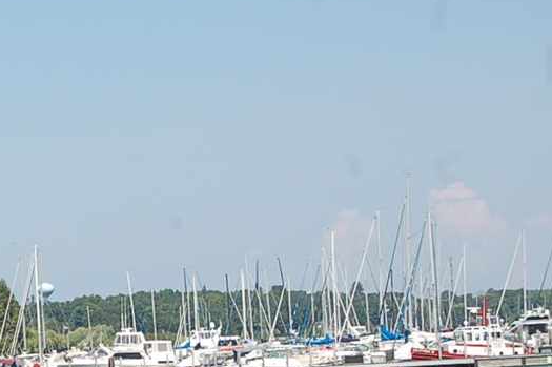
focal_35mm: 201
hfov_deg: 10.1
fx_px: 3082
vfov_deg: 6.8
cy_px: 298
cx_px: -100
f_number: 9
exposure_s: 1/320
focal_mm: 55
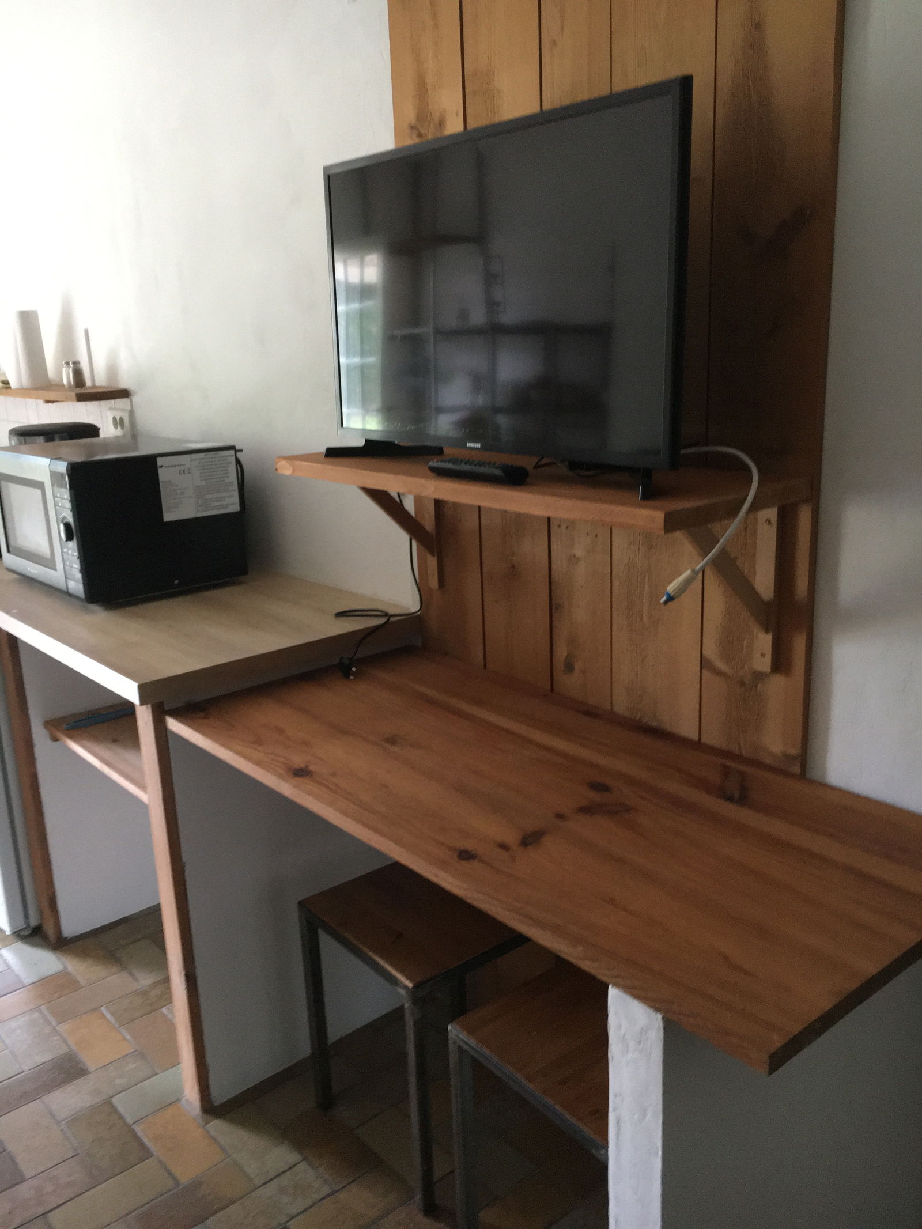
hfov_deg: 48.2
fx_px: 1030
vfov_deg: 61.7
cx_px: 461
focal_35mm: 29
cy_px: 614
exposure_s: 1/17
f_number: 2.2
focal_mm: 4.15
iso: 250
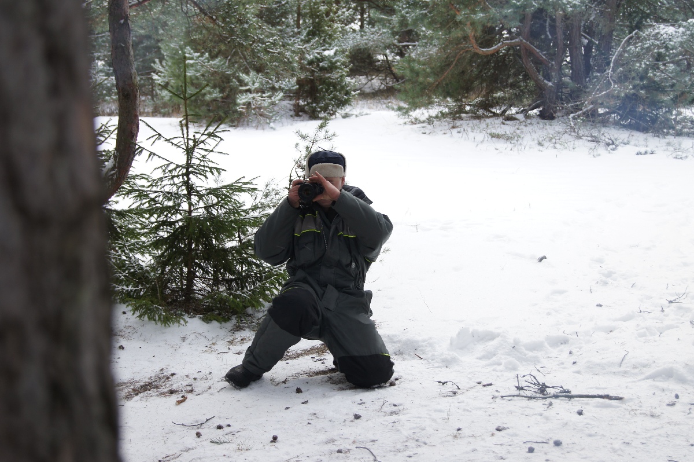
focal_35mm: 68
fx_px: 1300
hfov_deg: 29.9
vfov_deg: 20.1
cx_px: 347
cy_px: 231
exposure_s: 1/30
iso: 100
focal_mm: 45
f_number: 5.6
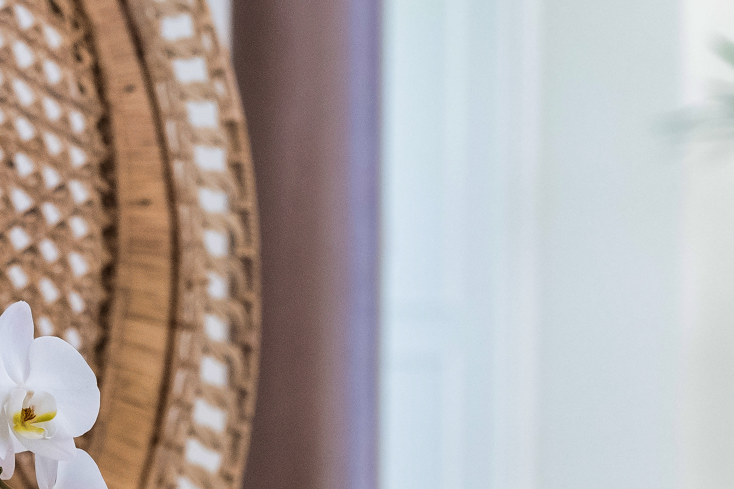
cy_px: 662
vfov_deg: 5.2
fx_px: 5321
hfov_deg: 7.8
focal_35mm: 261
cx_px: -26
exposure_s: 1/125
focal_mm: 56
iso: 1600
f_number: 3.6
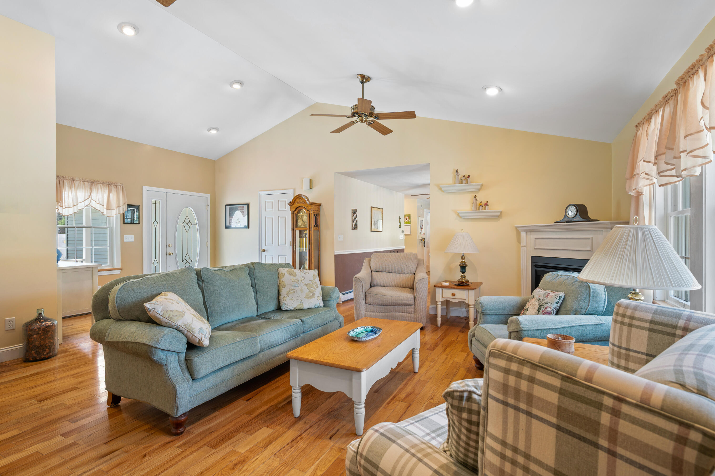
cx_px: 358
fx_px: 347
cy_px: 238
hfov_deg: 91.7
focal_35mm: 18
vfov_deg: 68.8
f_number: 7.1
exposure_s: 2.5
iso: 250
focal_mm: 17.5
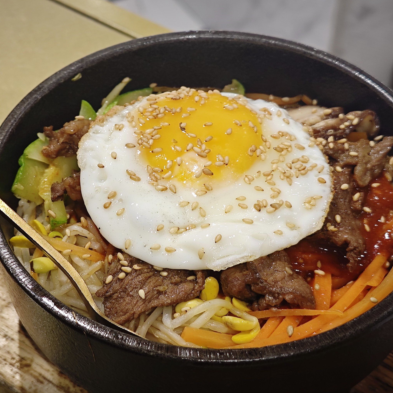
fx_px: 899
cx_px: 206
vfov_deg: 24.7
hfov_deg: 24.7
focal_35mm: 70
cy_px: 195
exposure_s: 1/100
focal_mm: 6.55
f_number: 1.6
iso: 100
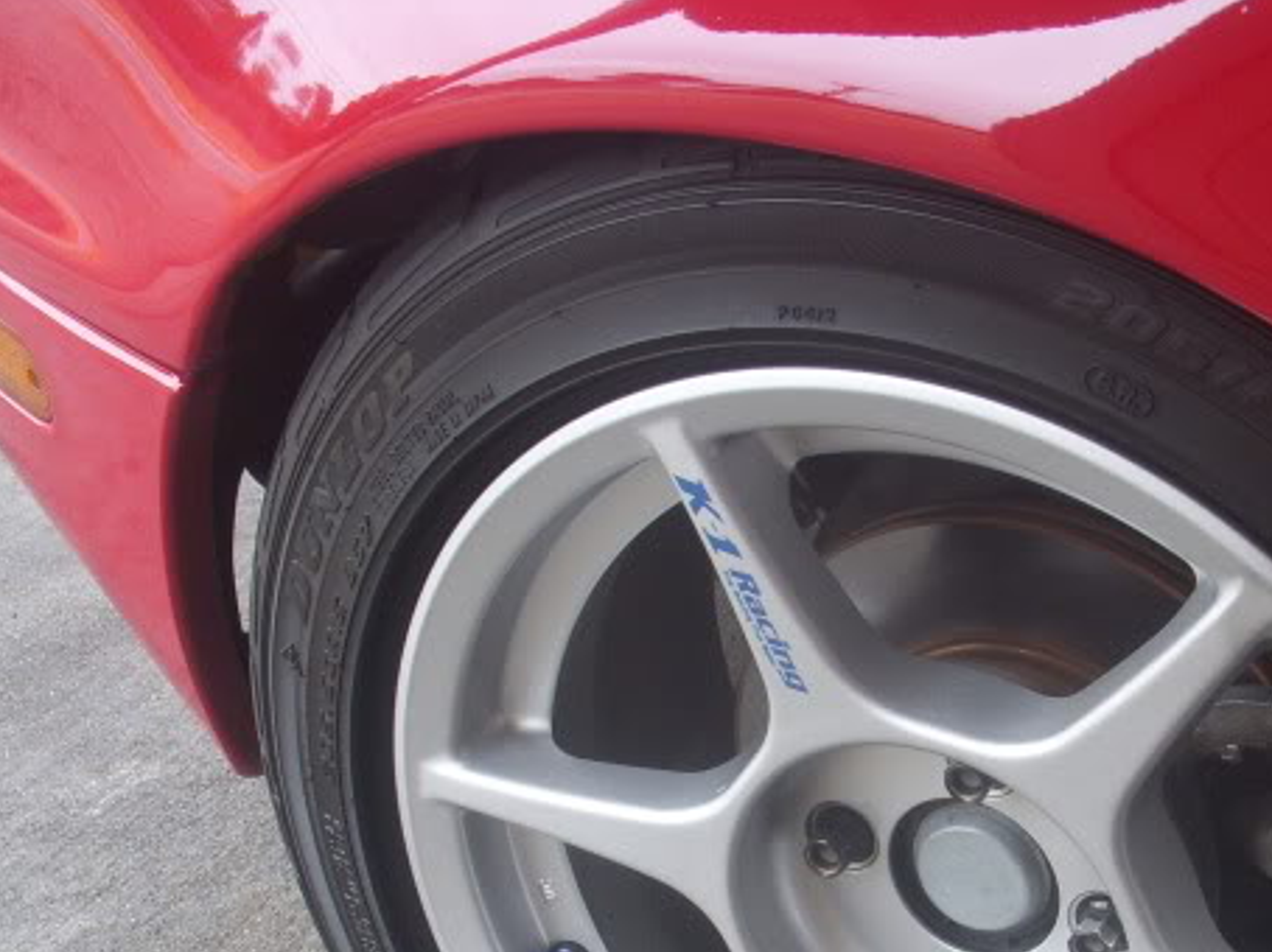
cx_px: 930
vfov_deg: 21.5
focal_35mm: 67
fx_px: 2461
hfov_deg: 28.6
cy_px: 832
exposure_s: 1/60
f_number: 3.3
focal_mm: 6.3
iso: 100
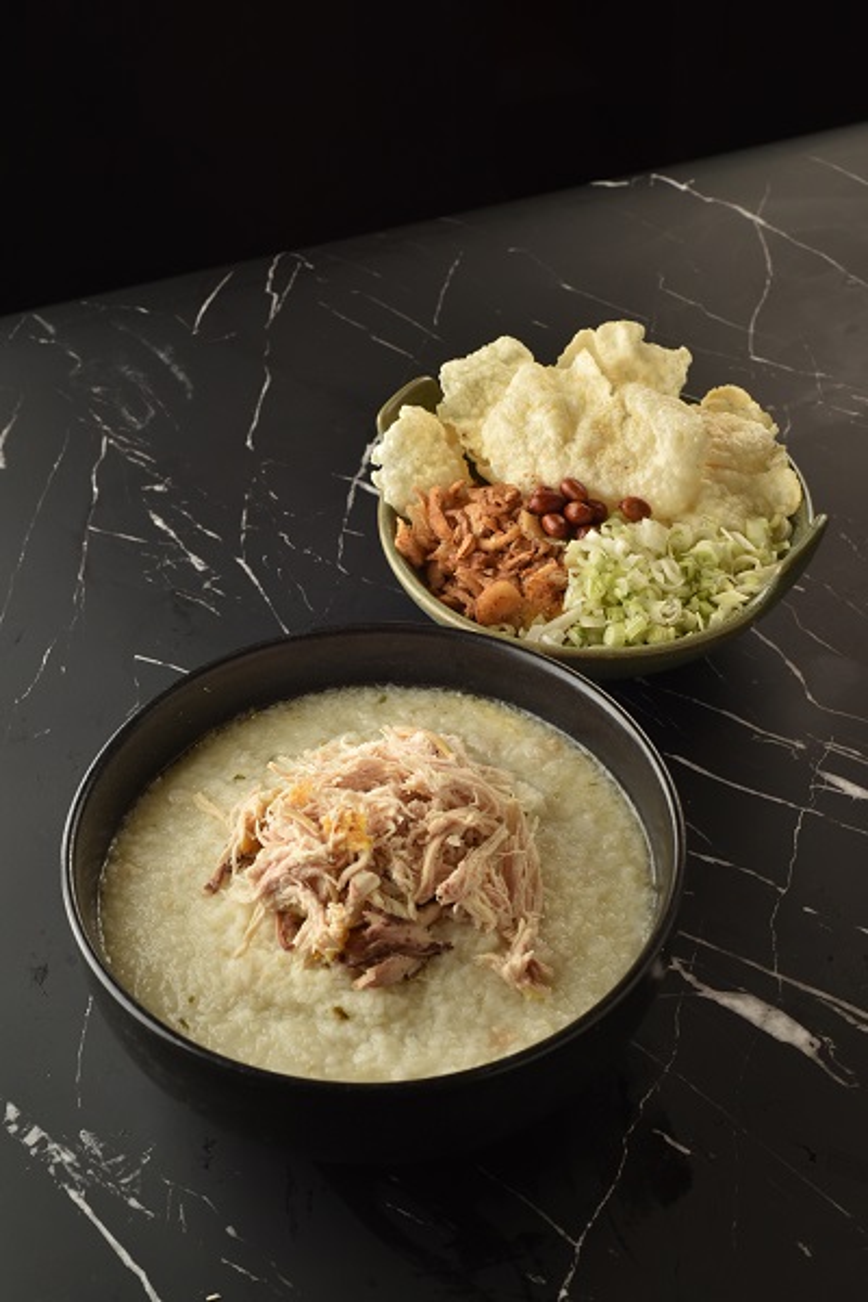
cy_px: 651
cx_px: 434
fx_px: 1808
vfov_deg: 39.6
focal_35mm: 50
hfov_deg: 27.0
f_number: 13
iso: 400
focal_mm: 50
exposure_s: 1/80
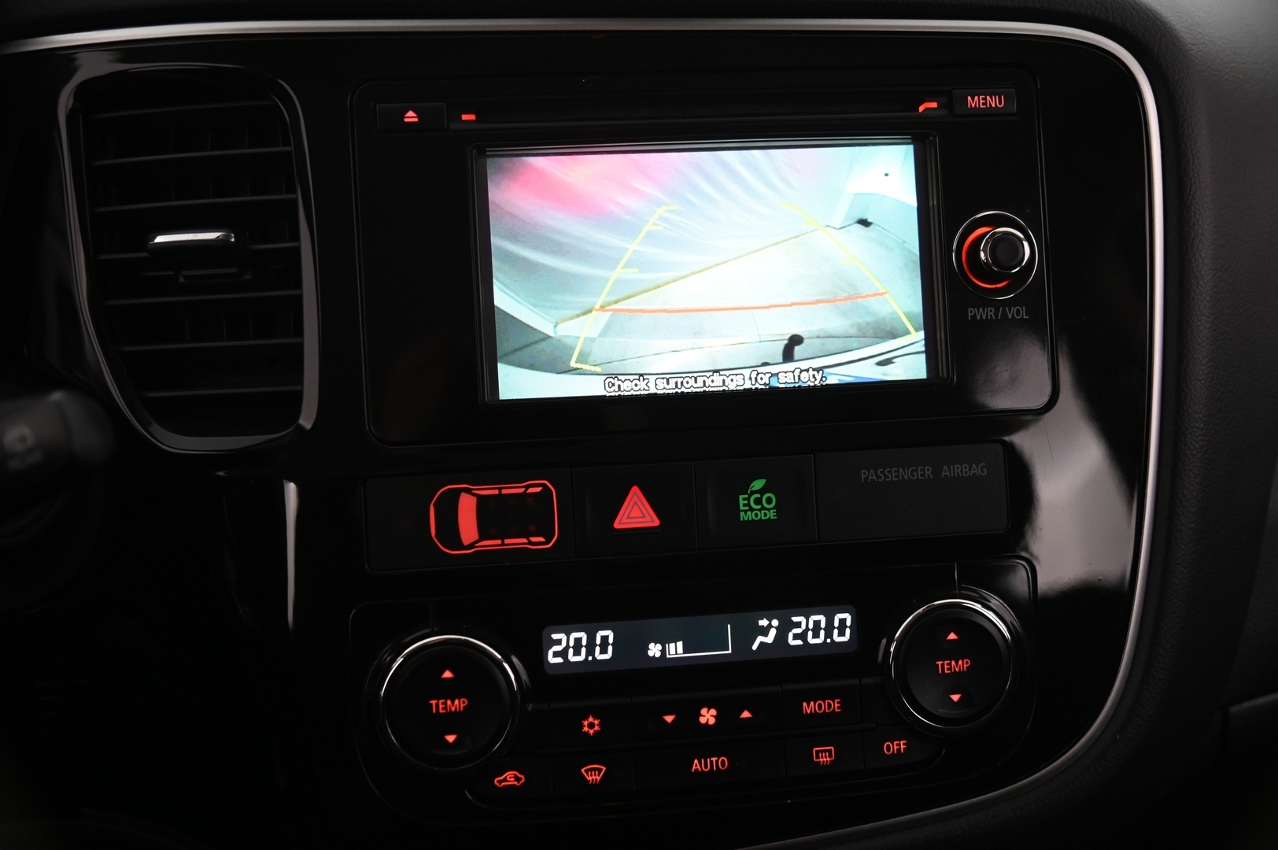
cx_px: 639
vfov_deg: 30.5
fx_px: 1561
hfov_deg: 44.5
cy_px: 425
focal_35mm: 44
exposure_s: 1/50
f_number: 4
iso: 2000
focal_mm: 44
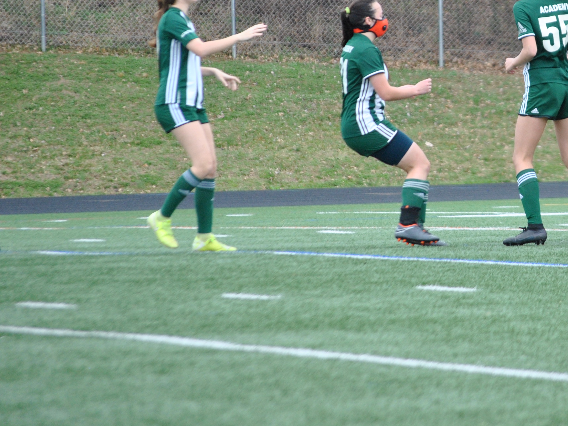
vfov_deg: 4.1
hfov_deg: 5.4
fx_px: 6021
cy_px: 89
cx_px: 465
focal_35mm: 367
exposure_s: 1/500
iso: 500
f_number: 5
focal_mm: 135
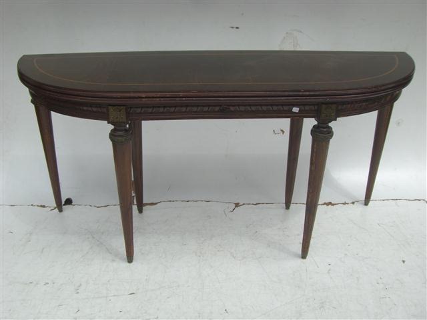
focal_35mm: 38
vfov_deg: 37.7
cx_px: 214
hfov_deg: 49.0
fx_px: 469
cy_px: 160
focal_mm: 6.2
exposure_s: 1/640
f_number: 4.3
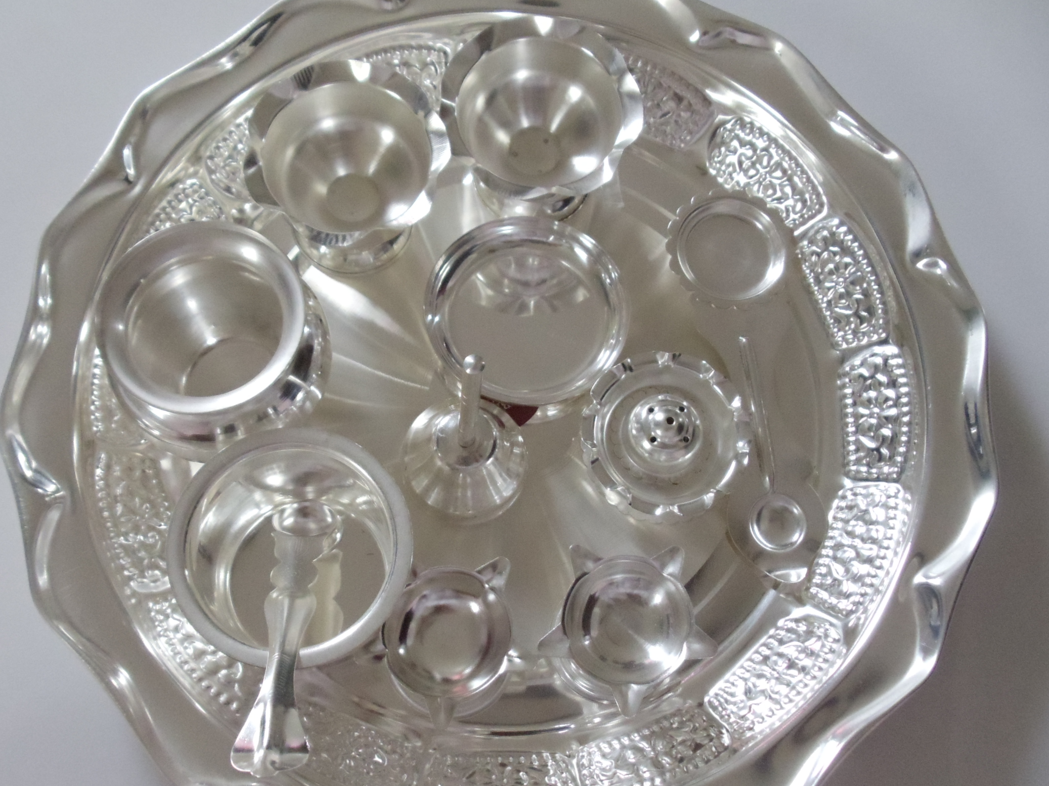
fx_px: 1667
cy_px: 405
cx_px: 482
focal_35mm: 55
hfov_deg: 34.9
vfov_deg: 26.6
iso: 800
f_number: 3.5
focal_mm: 6
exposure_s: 1/40
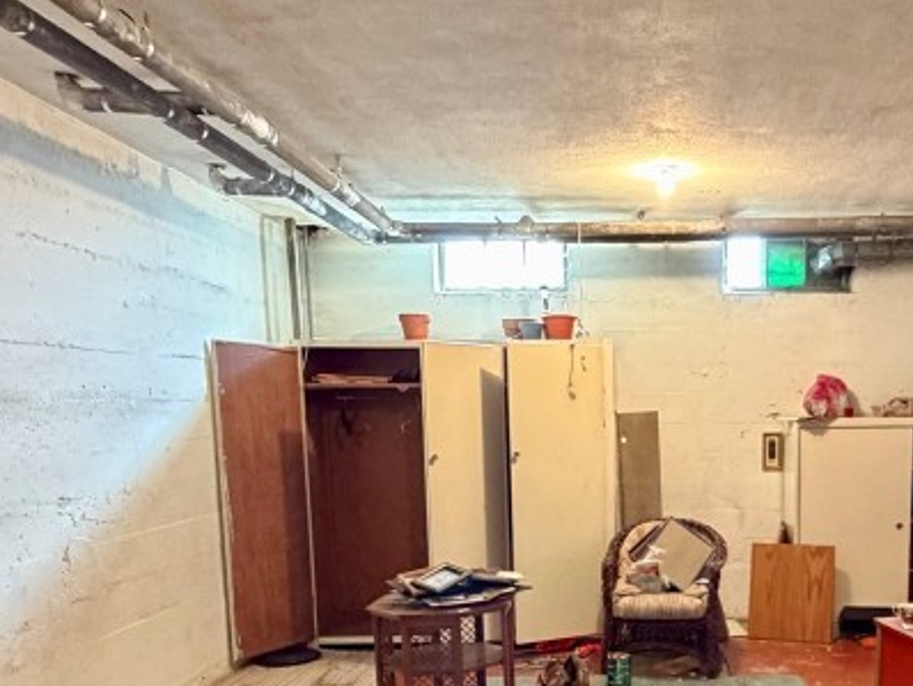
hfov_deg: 49.6
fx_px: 950
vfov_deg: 38.2
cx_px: 668
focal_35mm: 36
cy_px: 548
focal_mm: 2.22
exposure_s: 1/60
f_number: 2.2
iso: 640
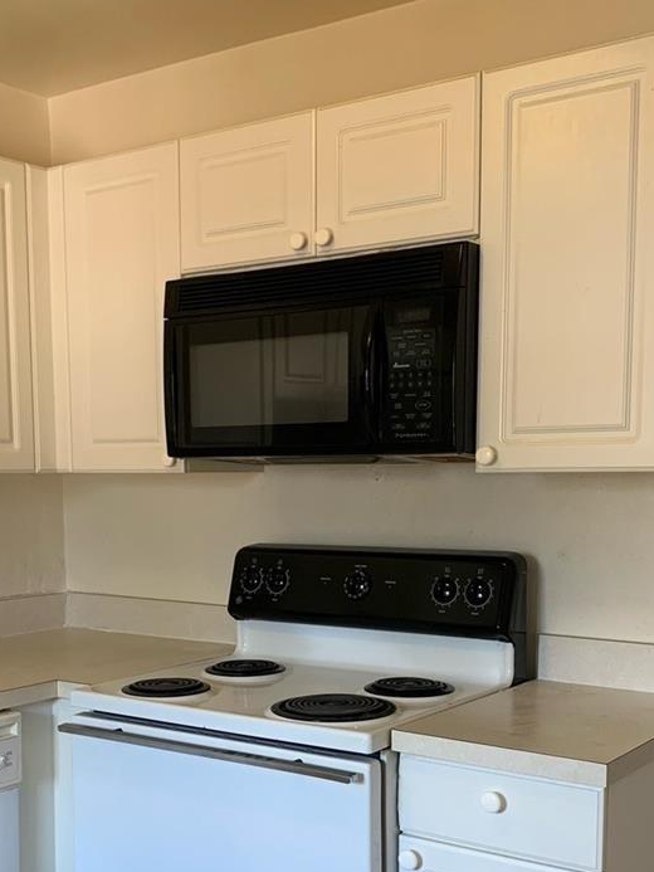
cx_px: 277
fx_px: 1133
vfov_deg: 41.3
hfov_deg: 32.1
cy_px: 604
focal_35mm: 45
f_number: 1.8
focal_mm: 4.25
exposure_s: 1/60
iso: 80
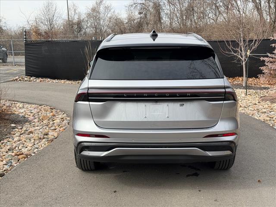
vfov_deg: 30.3
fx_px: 383
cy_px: 104
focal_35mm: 48
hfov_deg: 39.7
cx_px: 138
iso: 80
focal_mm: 6.76
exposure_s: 1/2415
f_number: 1.78
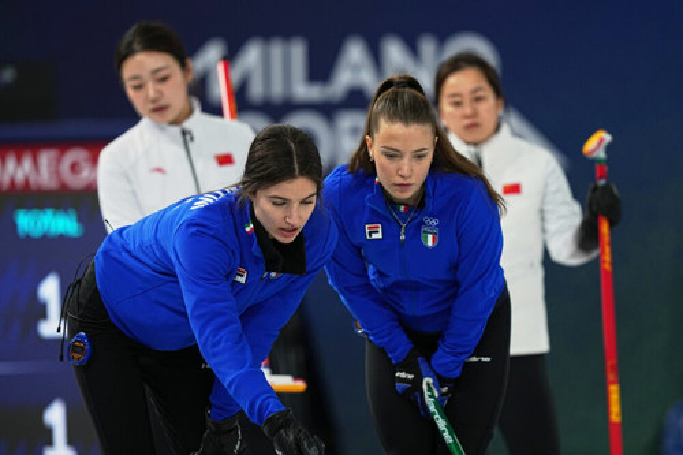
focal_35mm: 400
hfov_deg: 5.2
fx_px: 7586
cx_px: 342
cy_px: 228
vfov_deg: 3.4
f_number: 3.2
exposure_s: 1/1250
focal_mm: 400
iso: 640
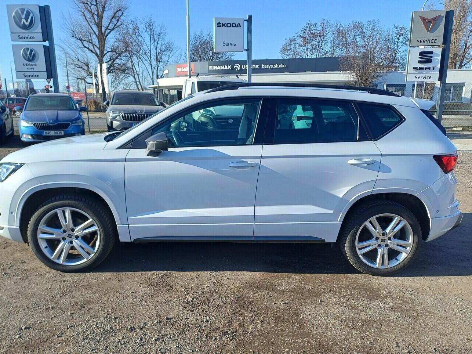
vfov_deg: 49.7
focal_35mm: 28
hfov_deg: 63.4
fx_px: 382
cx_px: 221
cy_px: 183
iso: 50
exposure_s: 1/708
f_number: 1.8
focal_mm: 4.65
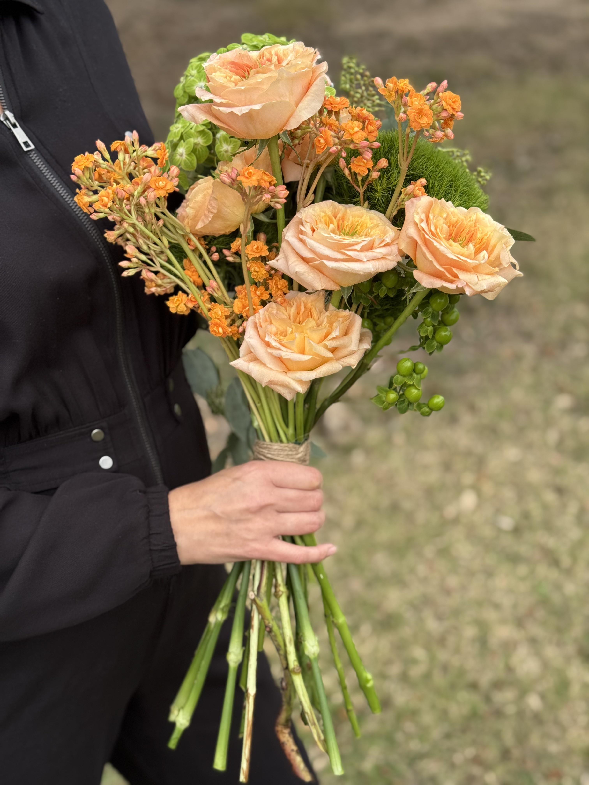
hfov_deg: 30.3
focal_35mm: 48
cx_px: 294
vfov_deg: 39.7
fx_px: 1089
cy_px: 392
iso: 64
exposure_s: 1/1011
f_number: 1.78
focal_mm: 6.76
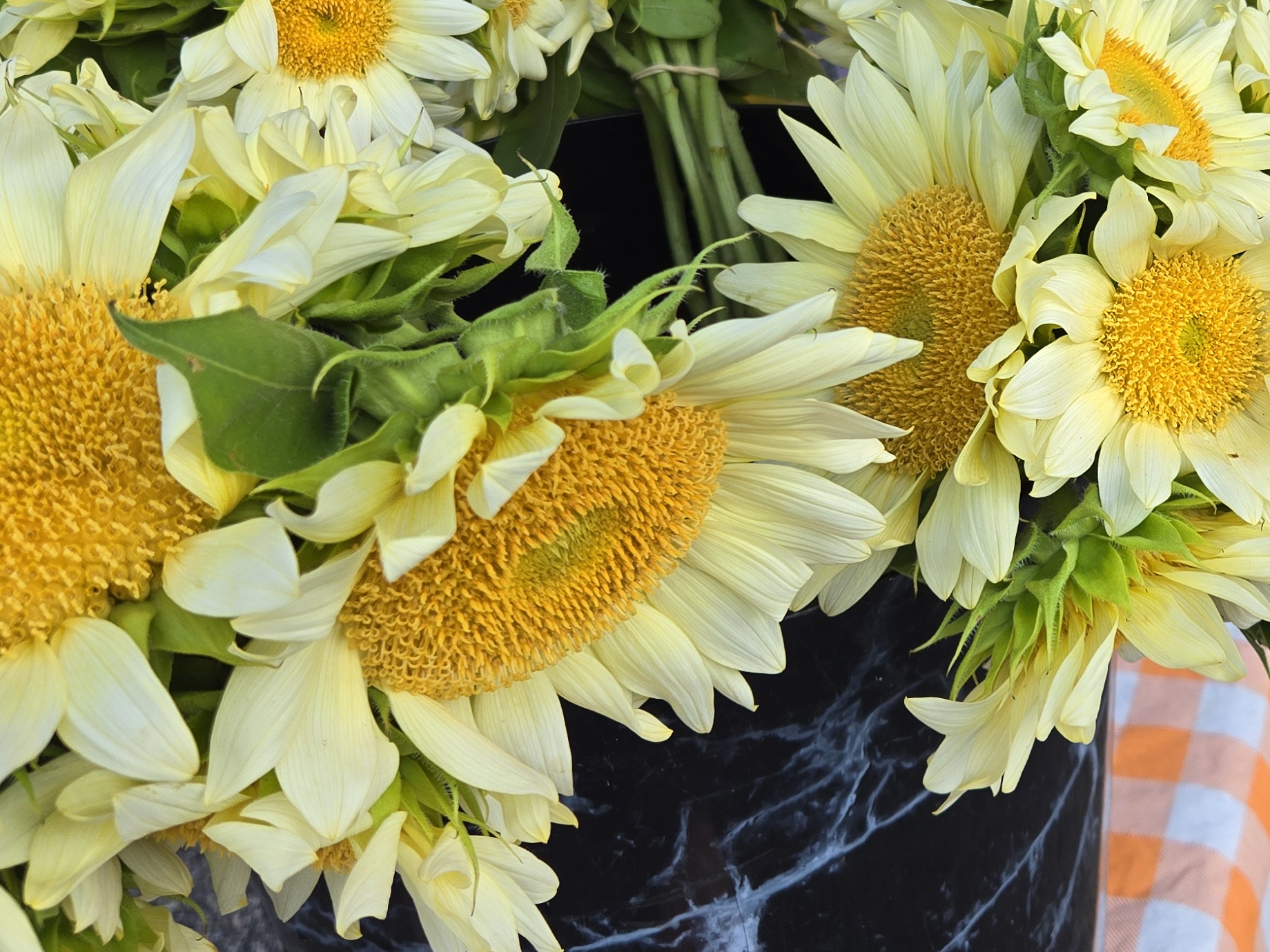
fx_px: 1834
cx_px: 1077
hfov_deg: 36.4
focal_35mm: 50
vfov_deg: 28.6
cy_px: 212
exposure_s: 1/280
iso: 25
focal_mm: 5.4
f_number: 1.8
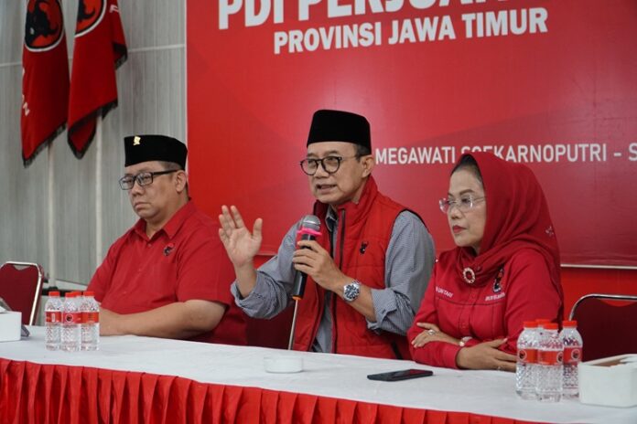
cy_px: 212
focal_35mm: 76
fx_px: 1354
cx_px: 318
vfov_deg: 17.8
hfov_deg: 26.5
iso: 1250
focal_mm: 51
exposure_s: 1/80
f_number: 4
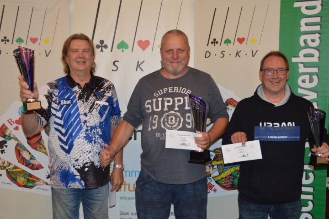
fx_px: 397
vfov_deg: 30.8
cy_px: 110
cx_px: 164
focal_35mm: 44
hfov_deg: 45.0
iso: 900
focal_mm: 29
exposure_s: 1/60
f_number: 3.8
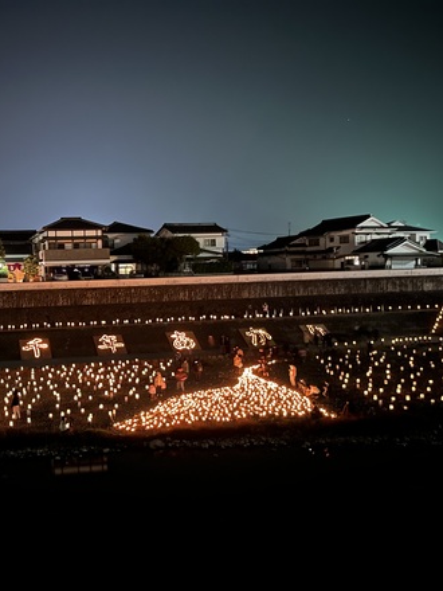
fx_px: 597
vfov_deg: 52.6
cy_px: 296
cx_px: 81
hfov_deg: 38.9
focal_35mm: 35
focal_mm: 5.1
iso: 800
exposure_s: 1/2
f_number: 1.6
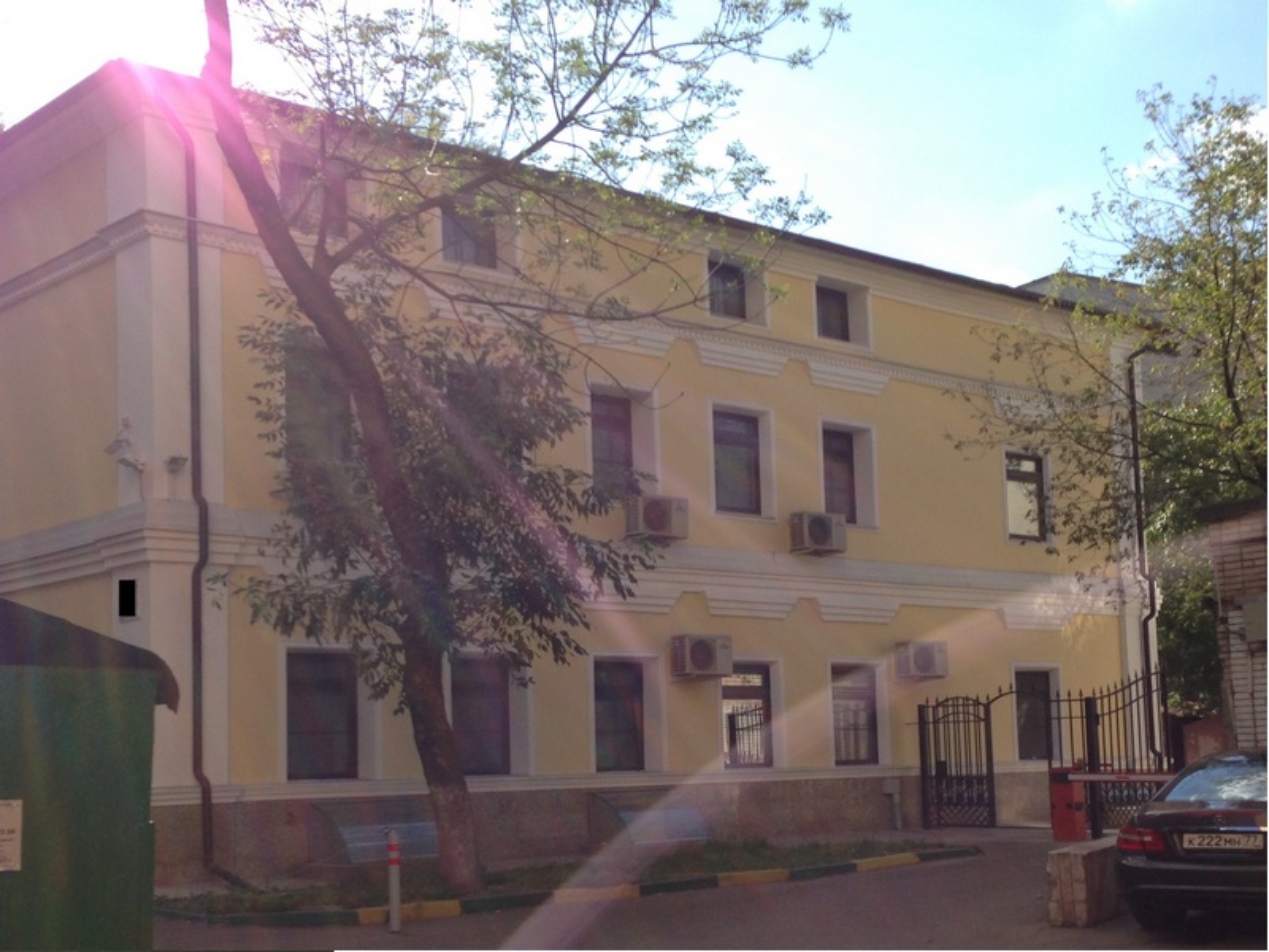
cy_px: 476
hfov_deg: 55.4
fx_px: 1210
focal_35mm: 33
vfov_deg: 42.9
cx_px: 634
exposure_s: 1/1022
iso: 50
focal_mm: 4.13
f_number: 2.4
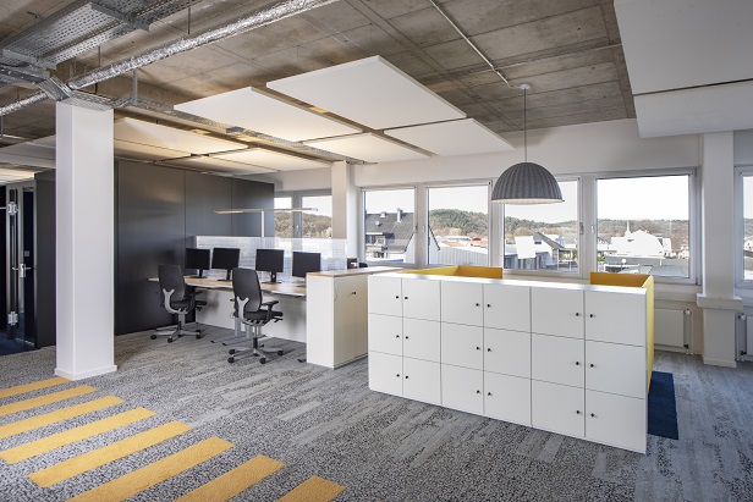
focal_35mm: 21
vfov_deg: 59.5
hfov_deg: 81.2
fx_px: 439
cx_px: 376
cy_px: 251
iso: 400
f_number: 13
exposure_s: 1/30
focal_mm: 21
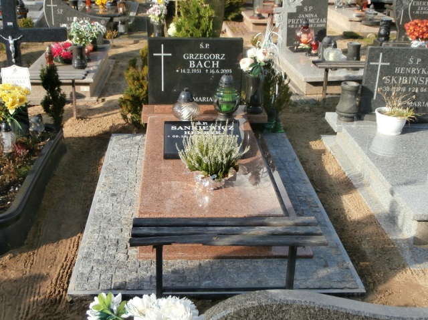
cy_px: 160
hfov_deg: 49.0
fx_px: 469
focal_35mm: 38
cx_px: 214
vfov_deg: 37.7
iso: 100
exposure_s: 1/400
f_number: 3.9
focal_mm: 6.67
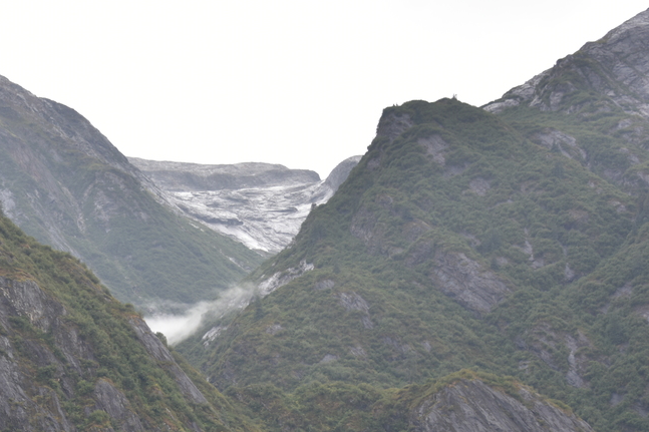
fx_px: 1712
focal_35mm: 95
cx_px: 174
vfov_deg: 14.3
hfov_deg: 21.3
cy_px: 358
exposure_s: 1/100
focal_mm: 48
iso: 110
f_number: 4.2
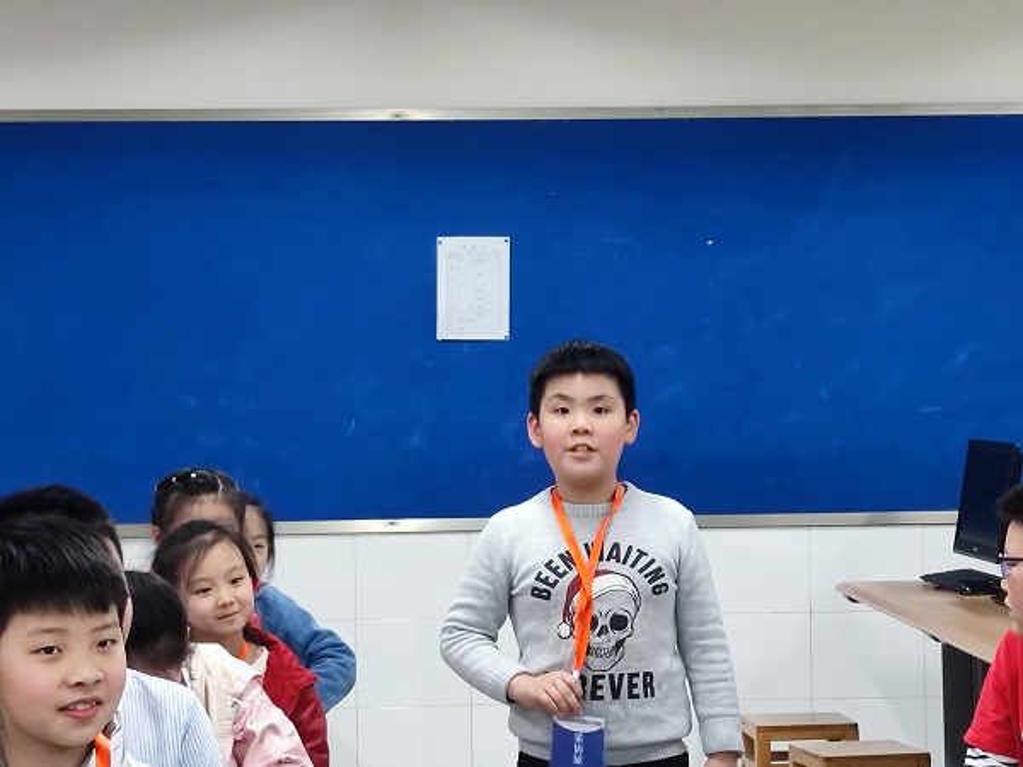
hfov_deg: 20.2
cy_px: 384
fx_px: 2867
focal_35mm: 97
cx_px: 512
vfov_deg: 15.2
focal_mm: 6.72
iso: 421
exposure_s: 1/100
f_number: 1.69
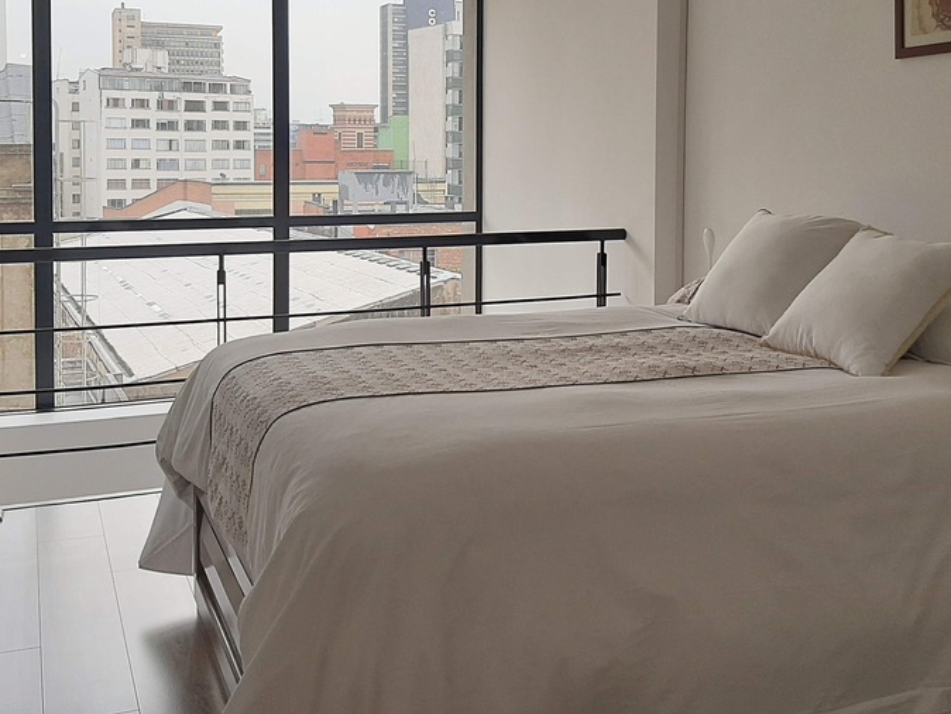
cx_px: 501
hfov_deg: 45.7
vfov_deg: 34.5
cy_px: 186
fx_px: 1127
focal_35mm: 41
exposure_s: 1/346
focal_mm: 3.93
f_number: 1.7
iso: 40
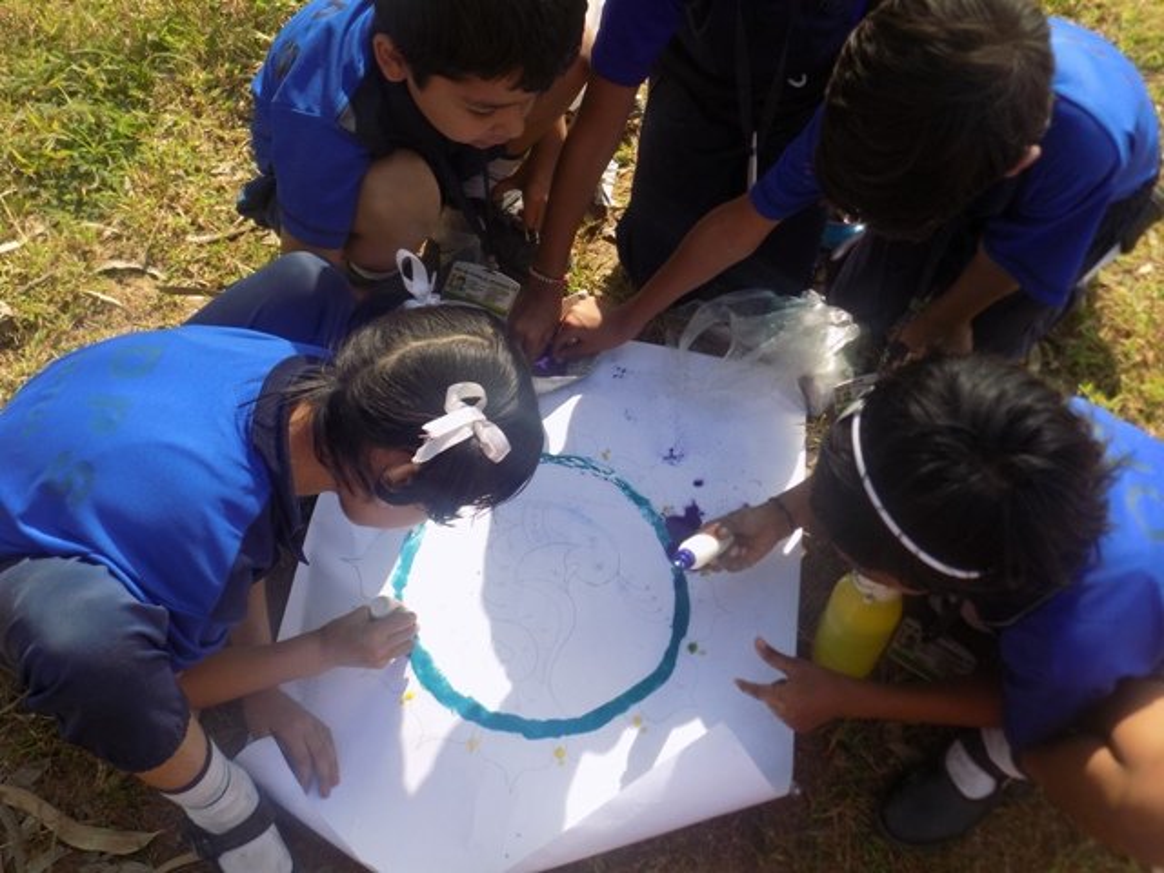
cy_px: 436
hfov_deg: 60.0
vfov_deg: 46.8
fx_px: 1009
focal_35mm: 30
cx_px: 582
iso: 80
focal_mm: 5.3
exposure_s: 1/400
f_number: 3.3
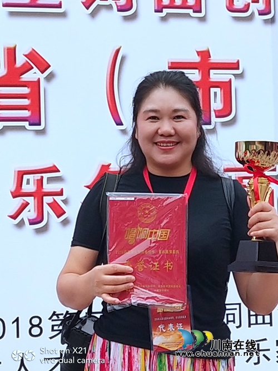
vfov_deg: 14.6
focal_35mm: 135
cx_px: 139
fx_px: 1446
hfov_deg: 11.0
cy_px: 186
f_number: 1.8
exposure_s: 1/107
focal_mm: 3.95
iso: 50
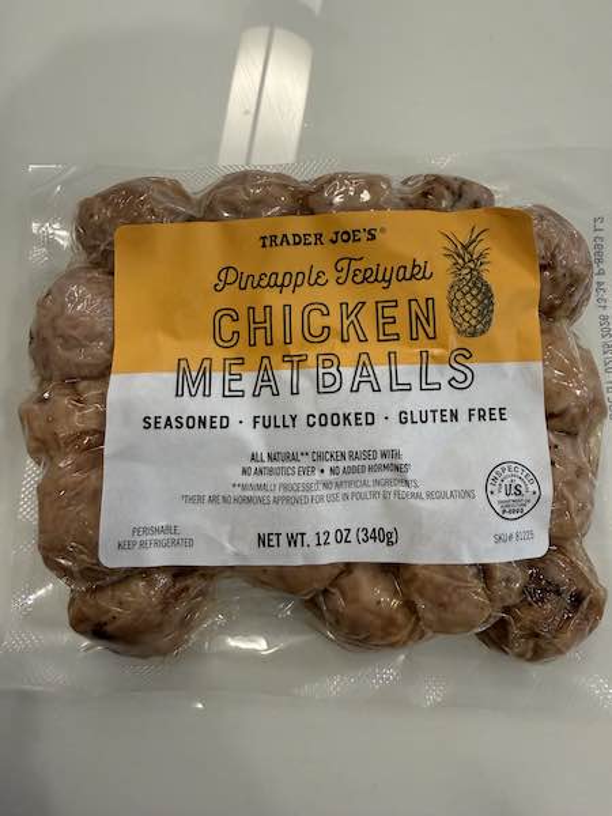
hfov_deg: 56.8
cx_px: 306
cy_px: 408
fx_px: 566
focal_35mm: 24
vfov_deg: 71.6
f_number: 2.2
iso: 250
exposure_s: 1/120
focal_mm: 2.22
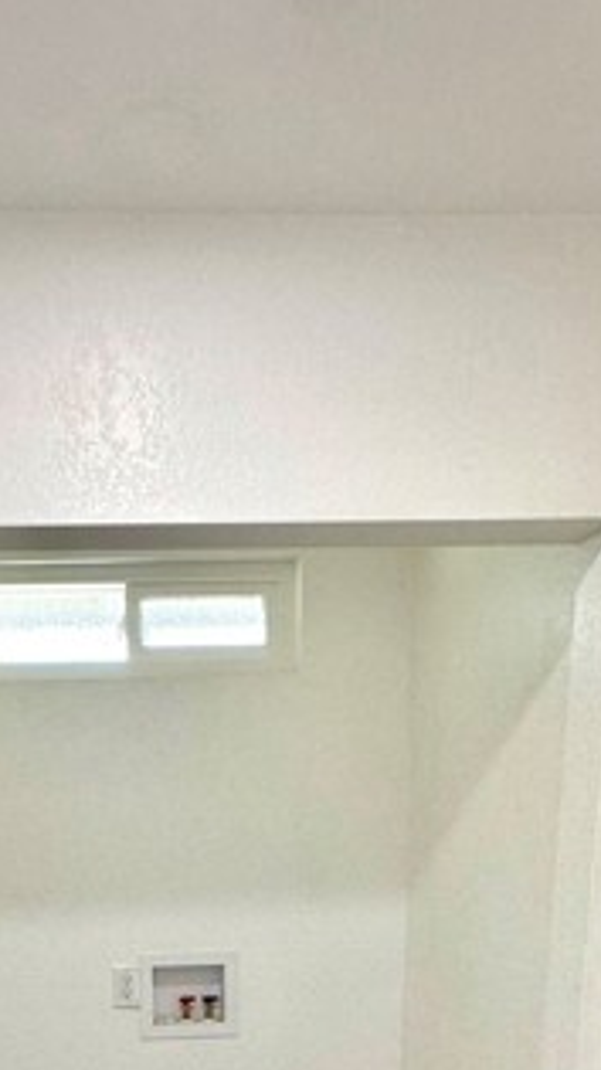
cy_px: 1053
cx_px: 153
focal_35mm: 31
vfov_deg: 51.2
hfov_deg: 36.9
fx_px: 879
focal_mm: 2.22
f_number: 2.2
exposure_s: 1/120
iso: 125
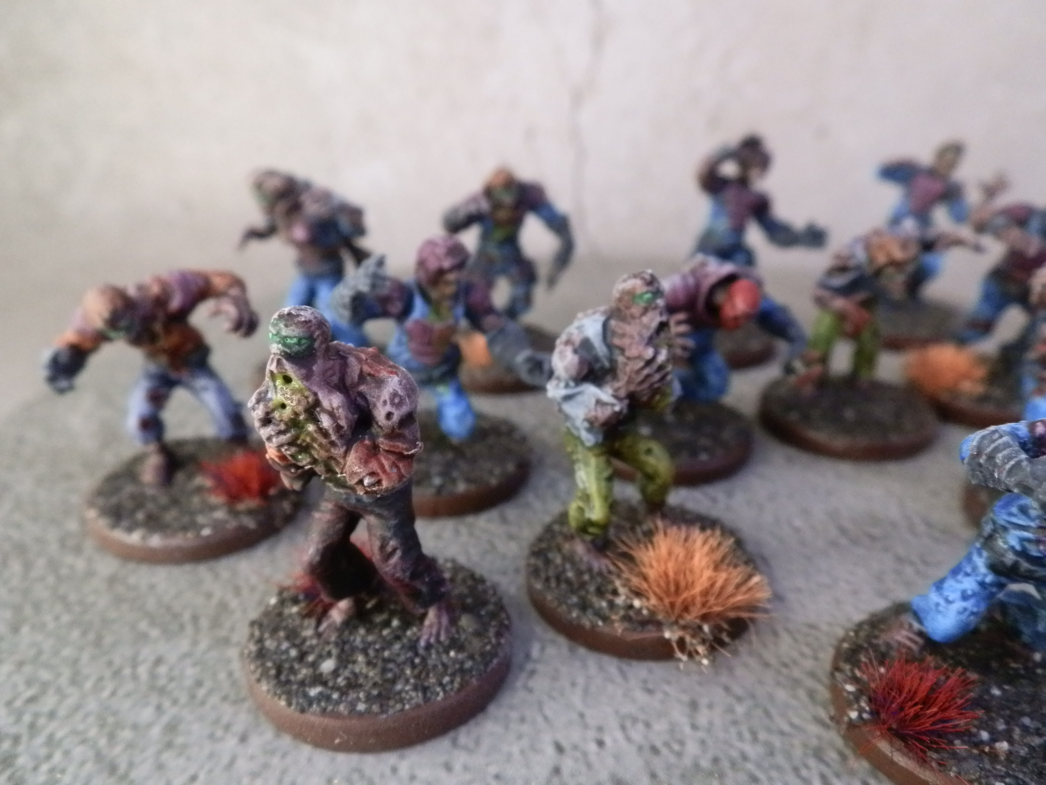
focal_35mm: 28
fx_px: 846
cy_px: 392
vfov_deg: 49.7
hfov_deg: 63.4
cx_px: 523
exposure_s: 1/80
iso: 400
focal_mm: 5
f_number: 3.1
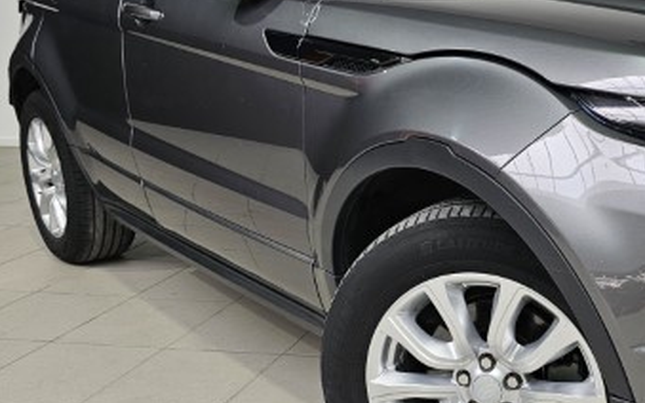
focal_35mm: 46
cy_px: 200
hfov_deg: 40.3
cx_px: 577
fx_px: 809
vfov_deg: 28.0
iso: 50
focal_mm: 6.3
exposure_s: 1/100
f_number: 1.7
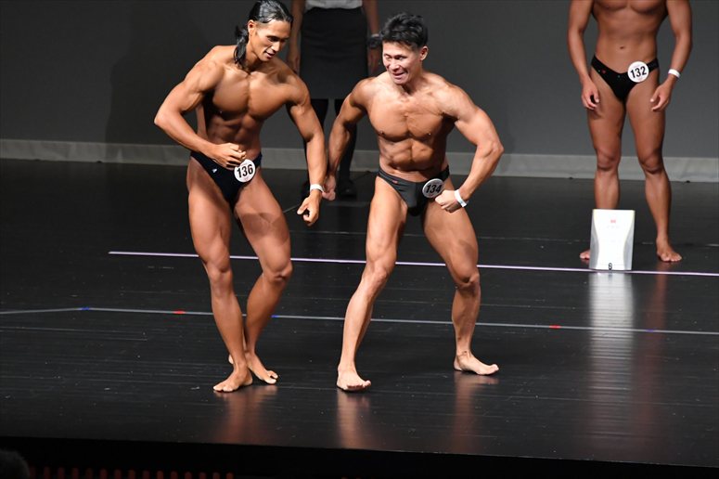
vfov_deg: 4.4
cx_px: 360
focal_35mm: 315
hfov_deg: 6.5
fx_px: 6288
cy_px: 240
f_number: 5.6
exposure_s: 1/400
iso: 5000
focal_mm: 210
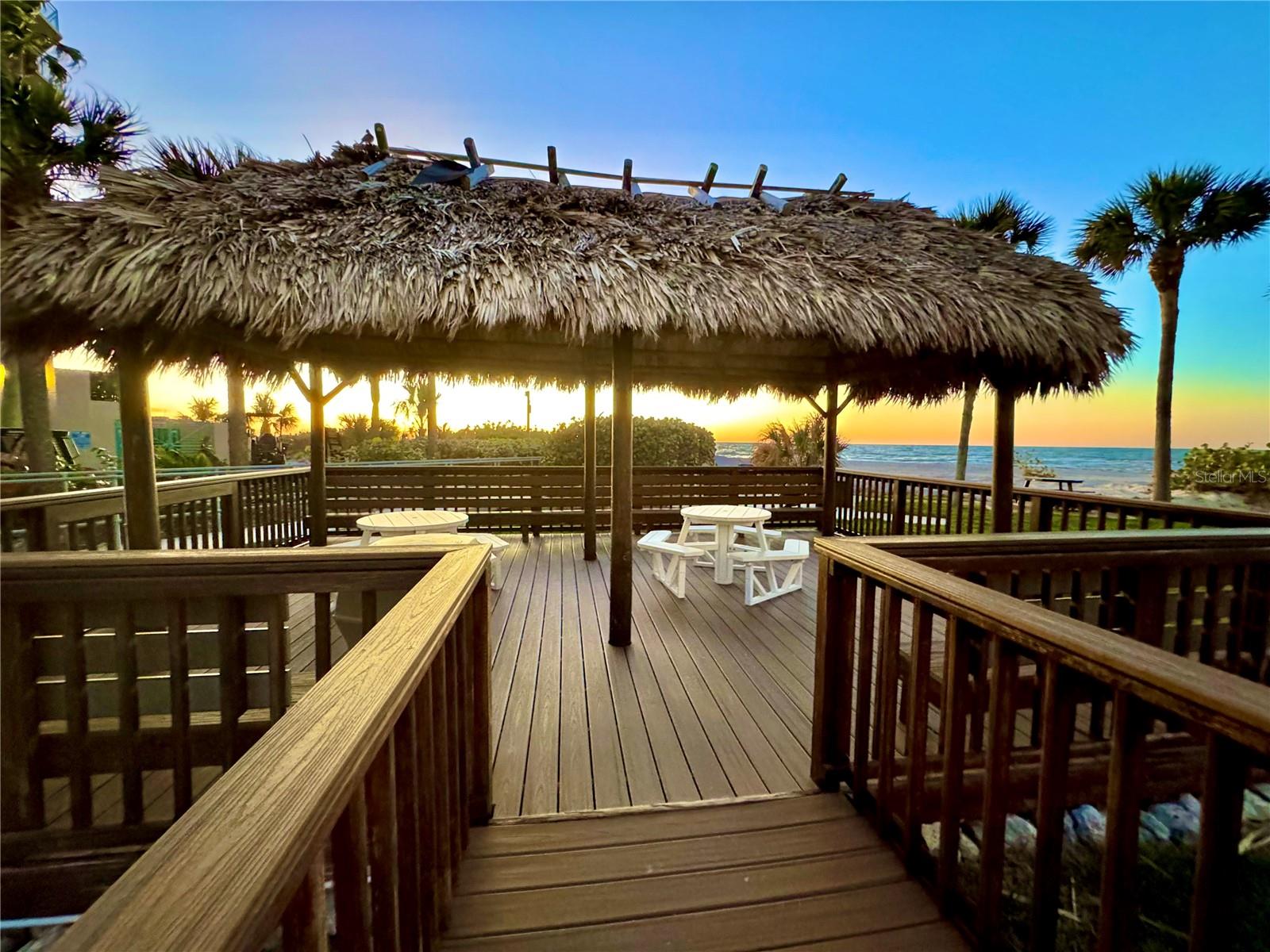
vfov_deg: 85.7
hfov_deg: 102.1
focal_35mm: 14
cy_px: 476
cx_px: 635
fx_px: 514
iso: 1250
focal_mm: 2.22
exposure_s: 1/52
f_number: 2.2
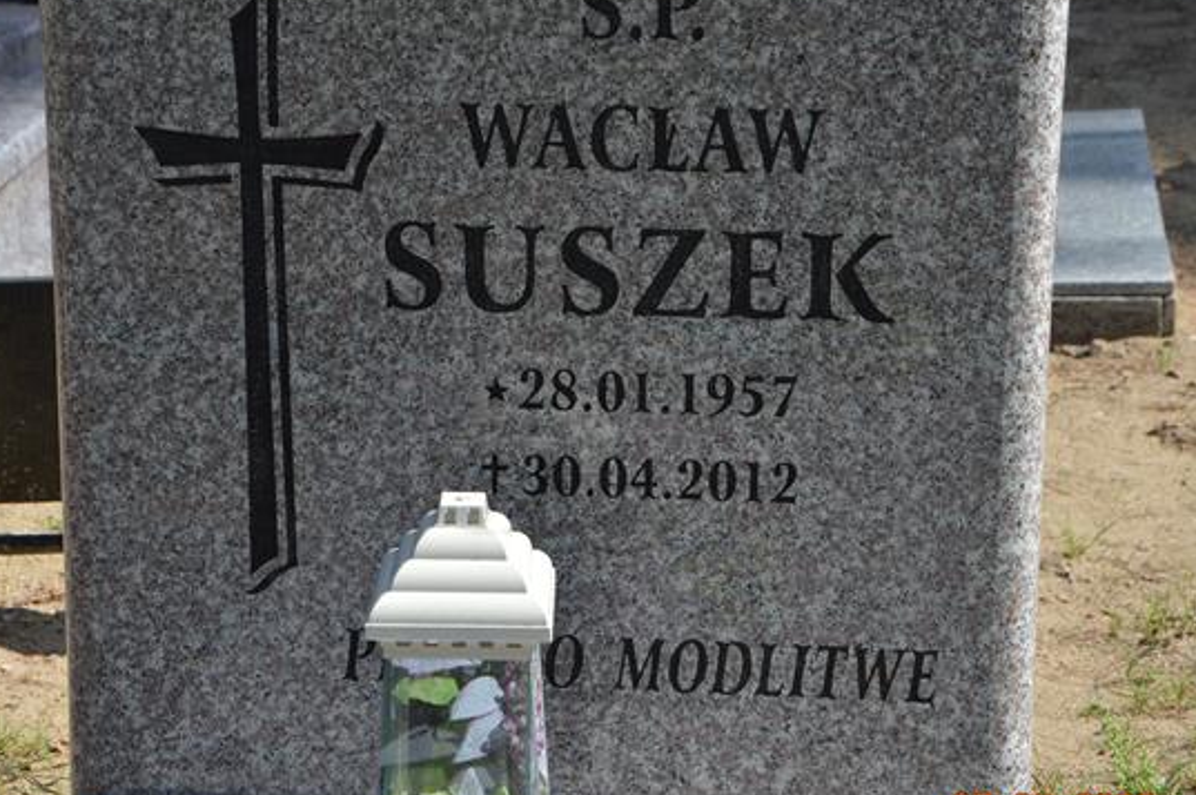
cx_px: 577
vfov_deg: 14.7
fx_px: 3087
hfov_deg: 21.9
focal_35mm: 93
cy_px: 405
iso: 100
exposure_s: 1/200
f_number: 7.1
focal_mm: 52
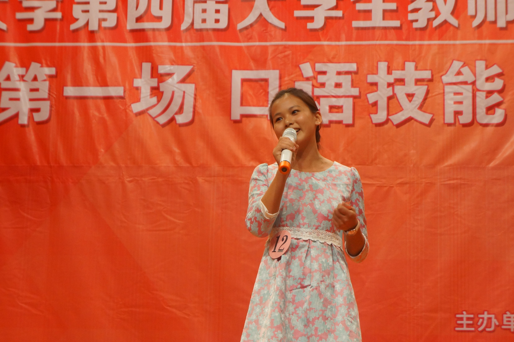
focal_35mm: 82
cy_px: 171
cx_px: 257
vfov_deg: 16.5
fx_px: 1177
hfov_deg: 24.6
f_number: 5.6
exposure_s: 1/160
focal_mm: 55
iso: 2000
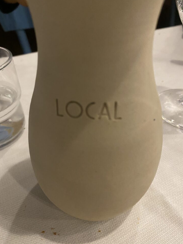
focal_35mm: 26
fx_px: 183
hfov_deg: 53.0
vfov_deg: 67.3
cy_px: 119
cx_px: 90
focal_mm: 4.25
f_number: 1.8
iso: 640
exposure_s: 1/25
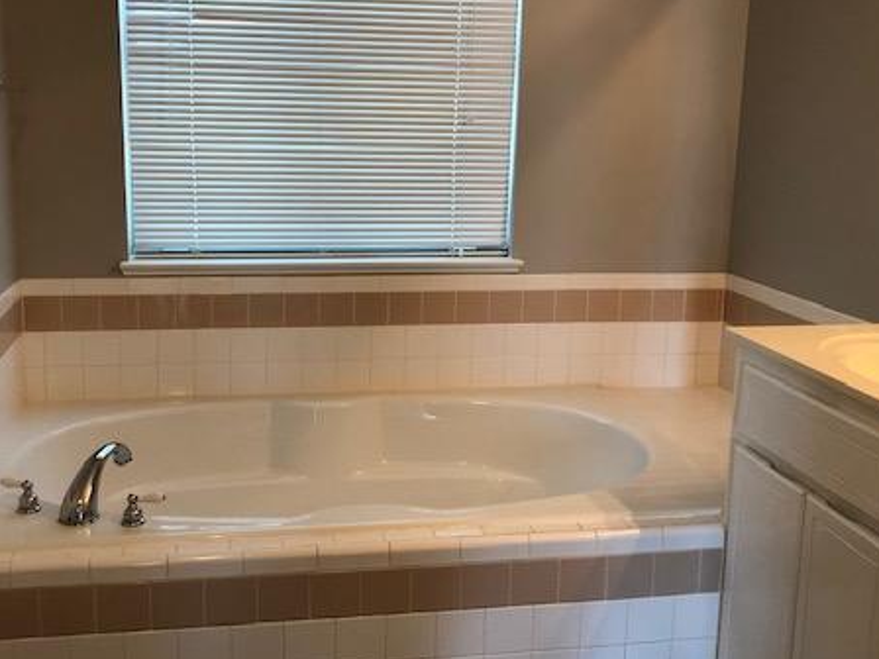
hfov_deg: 46.6
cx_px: 373
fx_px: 1016
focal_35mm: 40
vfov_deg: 35.9
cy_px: 306
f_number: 1.8
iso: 32
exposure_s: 1/24
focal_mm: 4
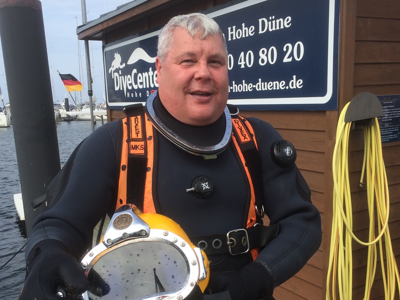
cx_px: 200
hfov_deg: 61.7
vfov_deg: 48.2
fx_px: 335
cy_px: 150
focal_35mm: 29
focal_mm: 4.15
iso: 32
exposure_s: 1/1466
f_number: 2.2
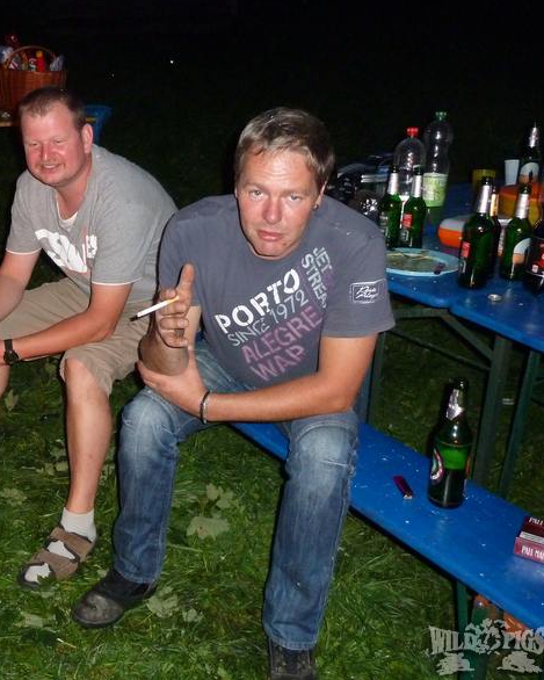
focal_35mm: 40
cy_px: 345
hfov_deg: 35.8
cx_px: 87
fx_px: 805
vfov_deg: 45.8
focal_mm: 5
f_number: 3.4
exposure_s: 1/8
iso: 400
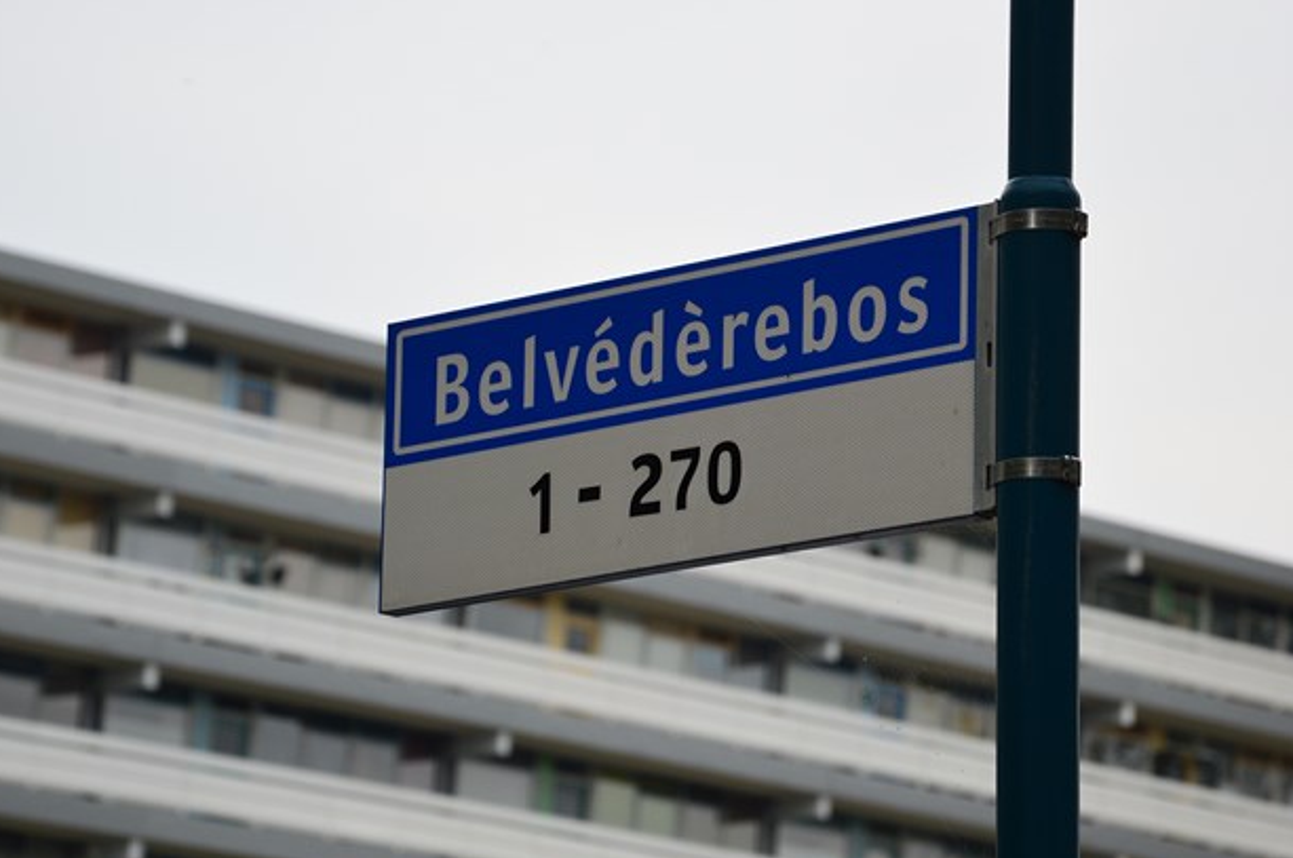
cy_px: 369
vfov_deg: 6.7
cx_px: 694
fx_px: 7377
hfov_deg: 10.0
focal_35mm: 206
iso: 200
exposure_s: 1/250
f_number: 5.6
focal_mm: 105
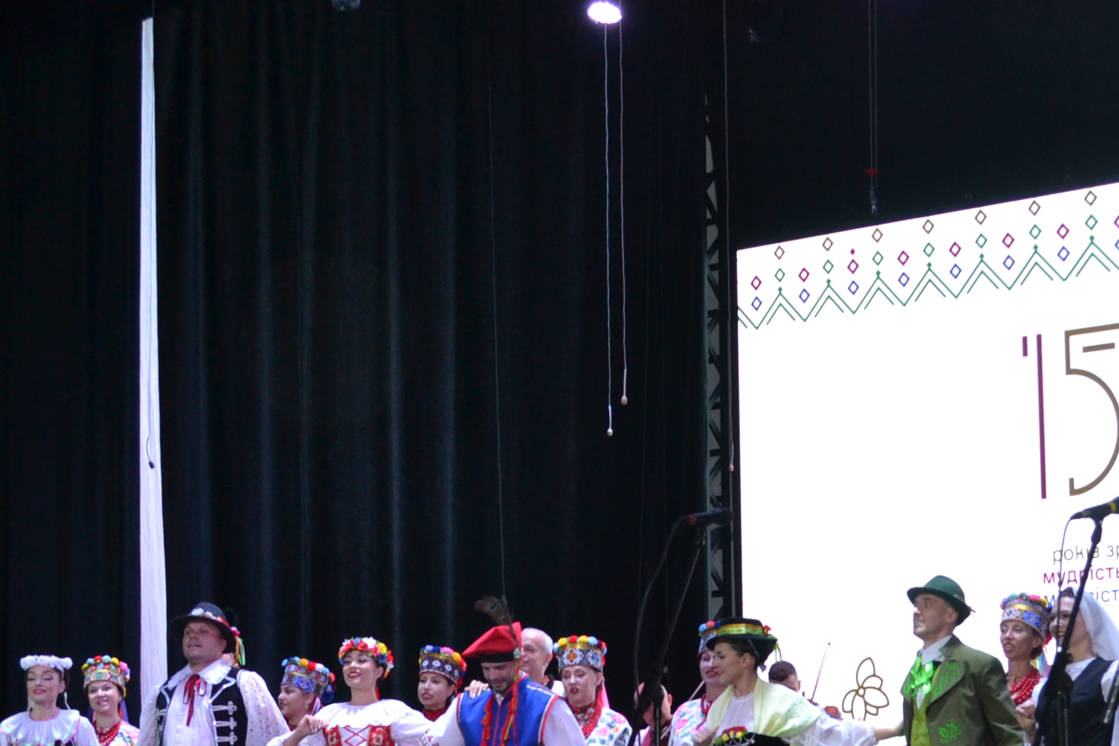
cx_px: 628
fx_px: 2642
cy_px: 554
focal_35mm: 85
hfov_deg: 23.9
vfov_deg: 16.0
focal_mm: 24
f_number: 4
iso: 500
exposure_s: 1/60
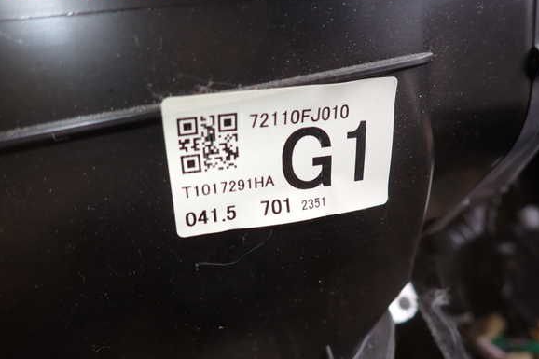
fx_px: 404
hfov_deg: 67.4
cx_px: 278
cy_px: 181
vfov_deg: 47.9
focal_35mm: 27
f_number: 5.6
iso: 100
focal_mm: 4.5
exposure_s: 1/30
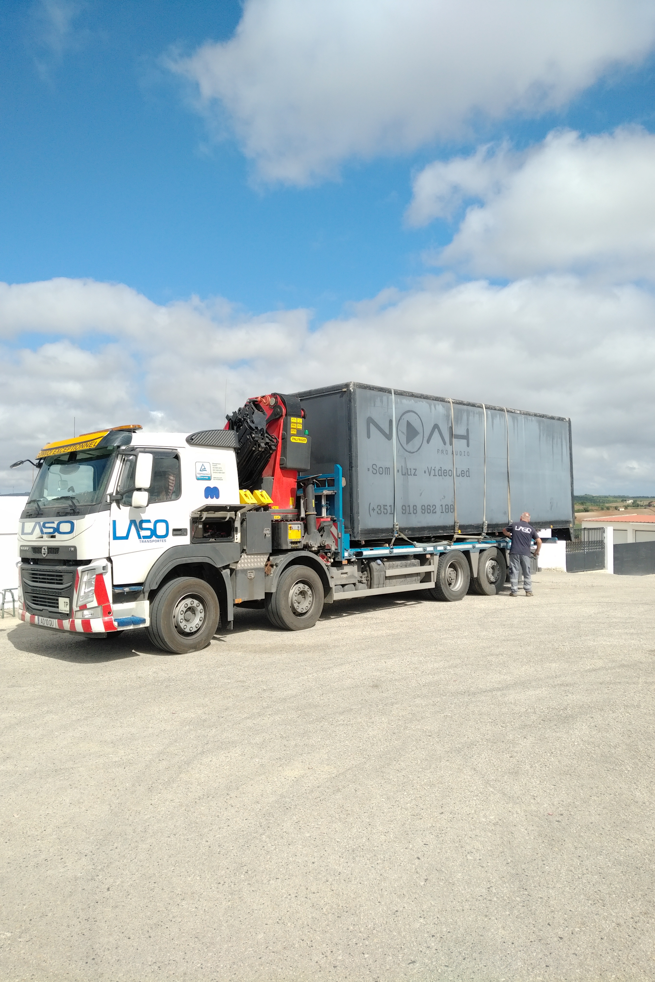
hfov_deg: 51.3
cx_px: 328
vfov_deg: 71.5
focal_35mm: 25
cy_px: 491
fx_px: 682
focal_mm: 4.52
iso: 100
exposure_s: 1/1790
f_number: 2
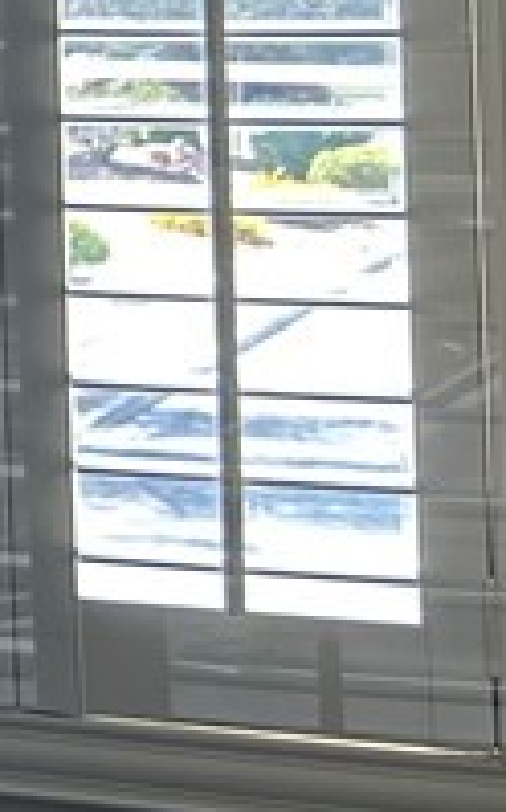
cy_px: -273
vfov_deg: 14.1
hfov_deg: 7.0
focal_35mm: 142
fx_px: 3140
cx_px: -1514
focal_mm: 5.7
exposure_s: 1/121
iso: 32
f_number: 1.5
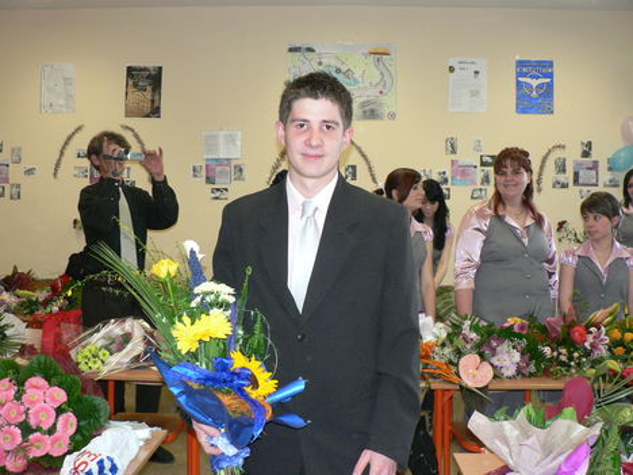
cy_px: 238
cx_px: 316
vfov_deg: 39.7
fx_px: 658
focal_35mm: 36
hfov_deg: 51.4
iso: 200
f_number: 2.8
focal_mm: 6
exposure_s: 1/60
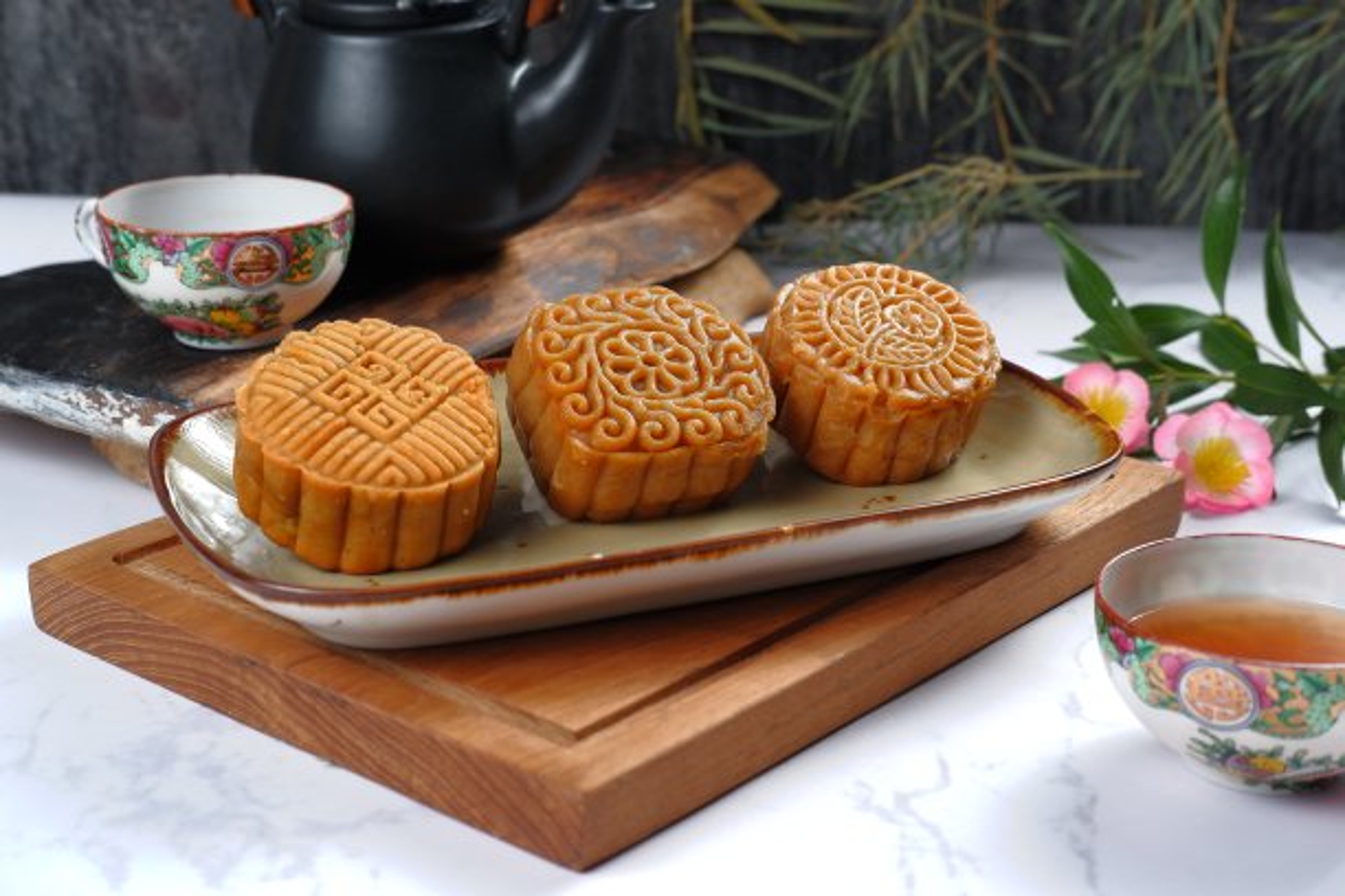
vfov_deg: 25.5
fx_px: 1980
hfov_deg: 37.5
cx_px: 672
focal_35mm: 53
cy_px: 448
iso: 100
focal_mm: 35
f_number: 6.4
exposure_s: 1/160
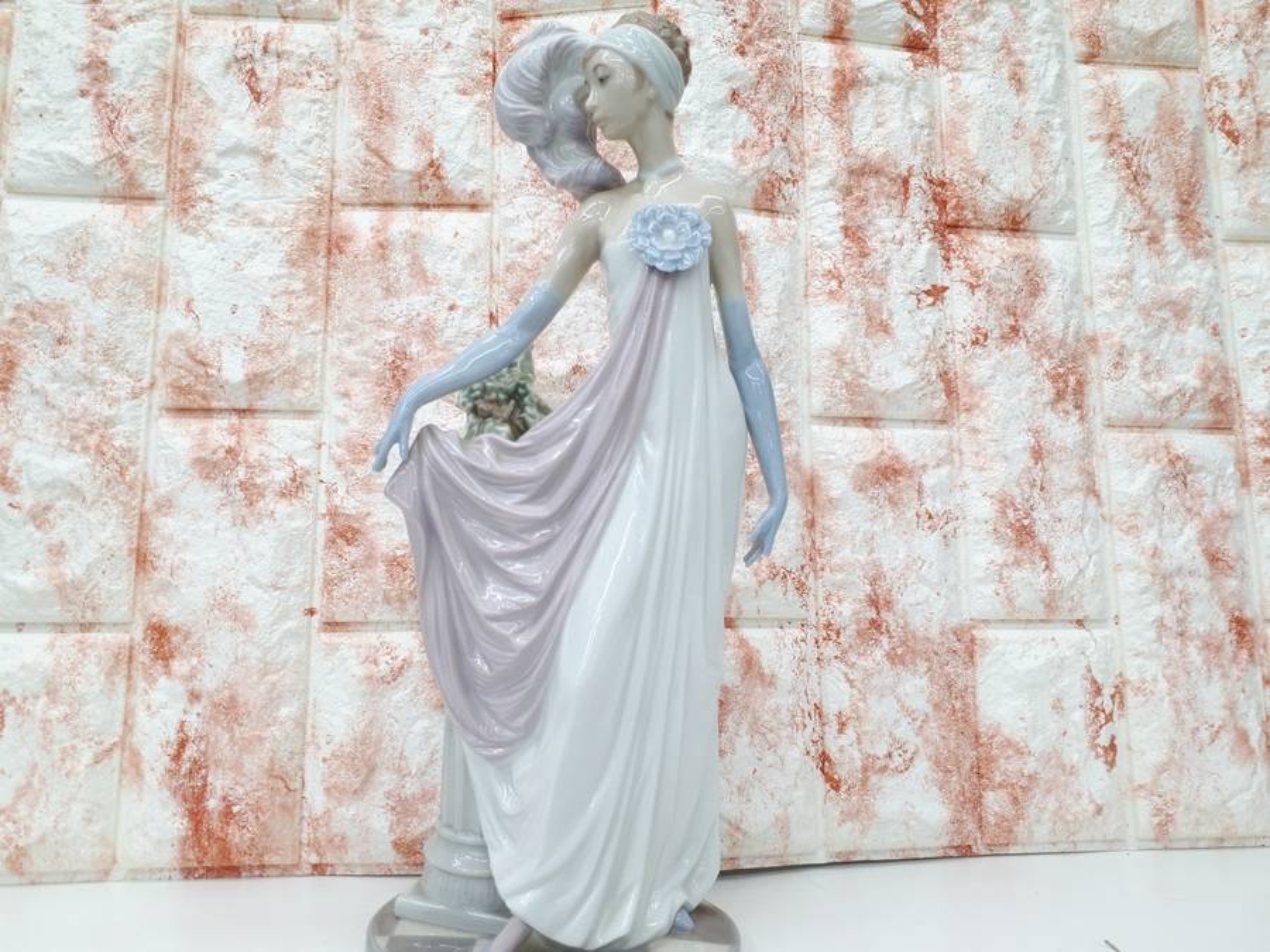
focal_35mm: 27
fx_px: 991
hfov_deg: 65.3
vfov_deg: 51.4
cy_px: 476
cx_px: 635
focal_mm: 3.6
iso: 50
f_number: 1.9
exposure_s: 1/50
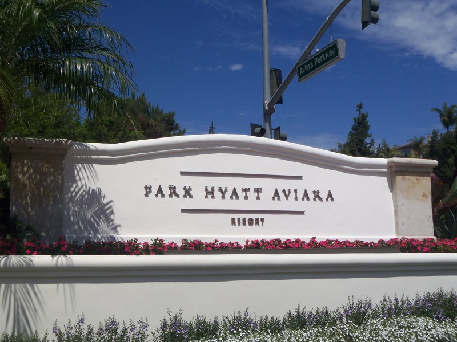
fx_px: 647
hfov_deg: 38.9
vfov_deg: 29.7
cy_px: 171
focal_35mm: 49
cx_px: 228
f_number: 7.1
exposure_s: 1/320
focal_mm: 8
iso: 50
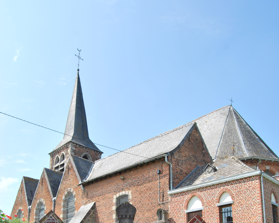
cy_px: 203
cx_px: 140
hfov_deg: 47.9
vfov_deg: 36.6
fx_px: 314
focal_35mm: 38
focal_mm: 18
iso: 100
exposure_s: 1/200
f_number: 7.1
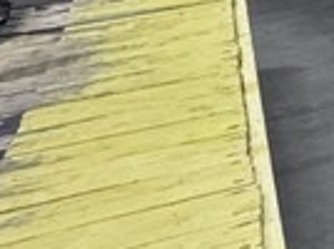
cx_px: 1176
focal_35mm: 107
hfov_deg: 9.5
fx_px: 1031
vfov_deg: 12.7
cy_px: -174
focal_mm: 2.22
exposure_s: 1/120
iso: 320
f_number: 2.2
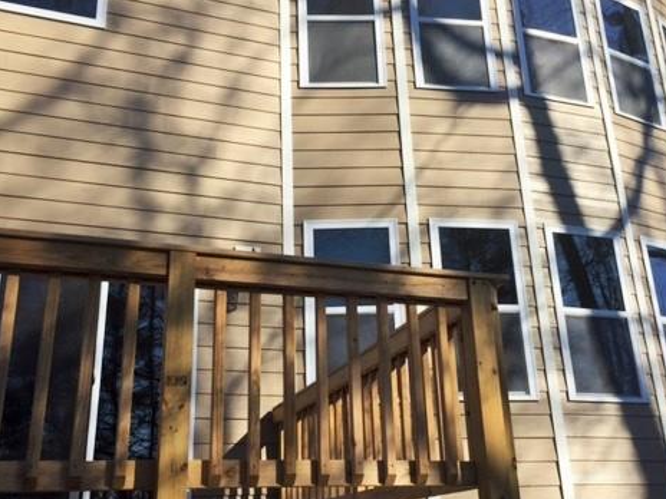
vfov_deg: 36.0
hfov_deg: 46.7
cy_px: 251
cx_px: 365
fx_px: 770
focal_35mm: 40
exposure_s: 1/1980
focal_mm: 4.15
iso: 32
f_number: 2.2
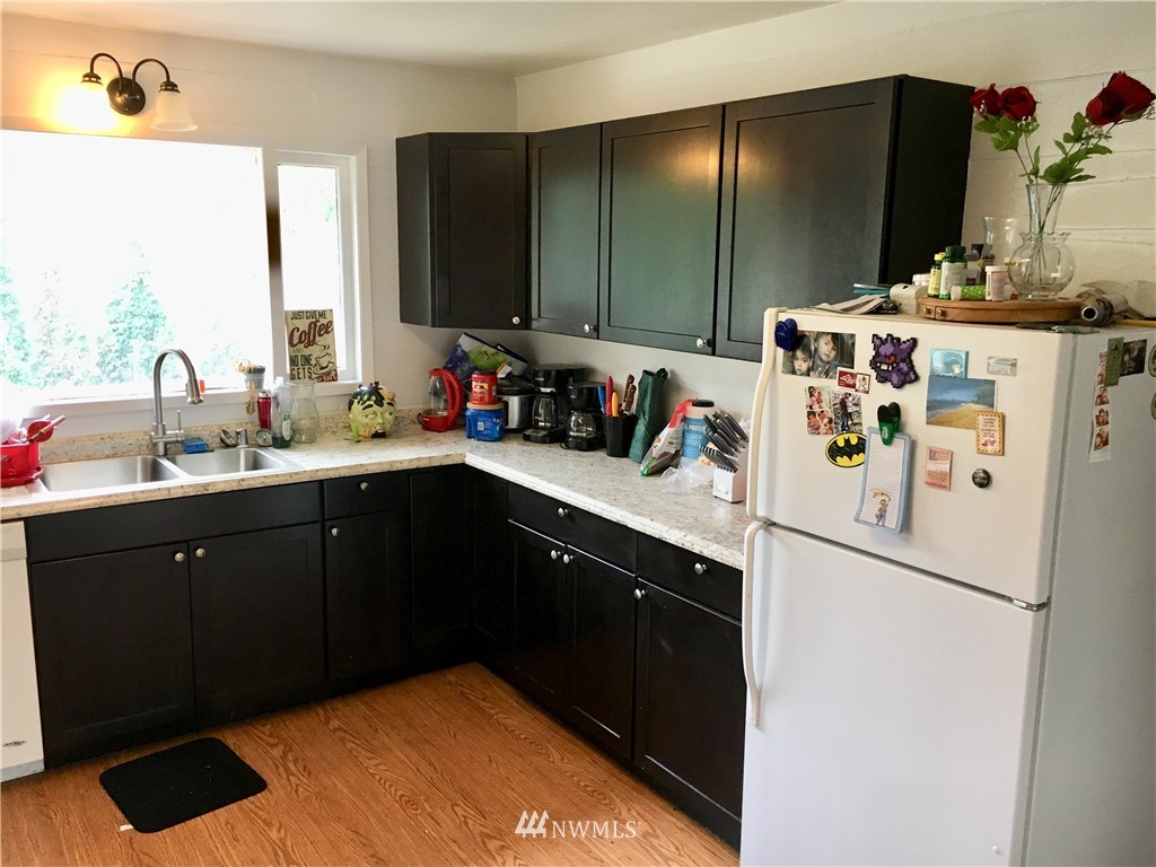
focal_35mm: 29
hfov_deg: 61.7
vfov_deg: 48.2
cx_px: 578
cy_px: 434
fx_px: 968
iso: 40
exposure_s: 1/30
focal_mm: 4.15
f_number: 2.2
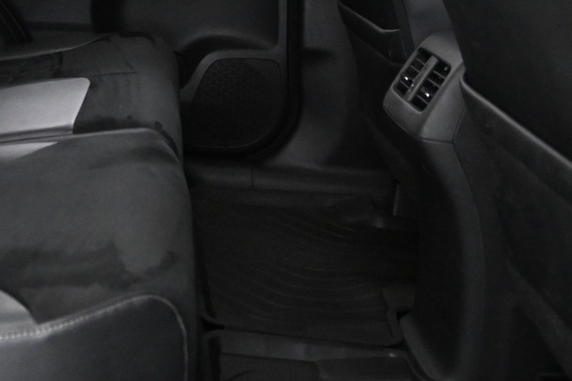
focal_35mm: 64
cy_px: 12
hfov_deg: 30.2
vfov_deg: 20.6
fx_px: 1017
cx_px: 70
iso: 4000
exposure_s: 1/25
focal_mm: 16
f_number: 3.5
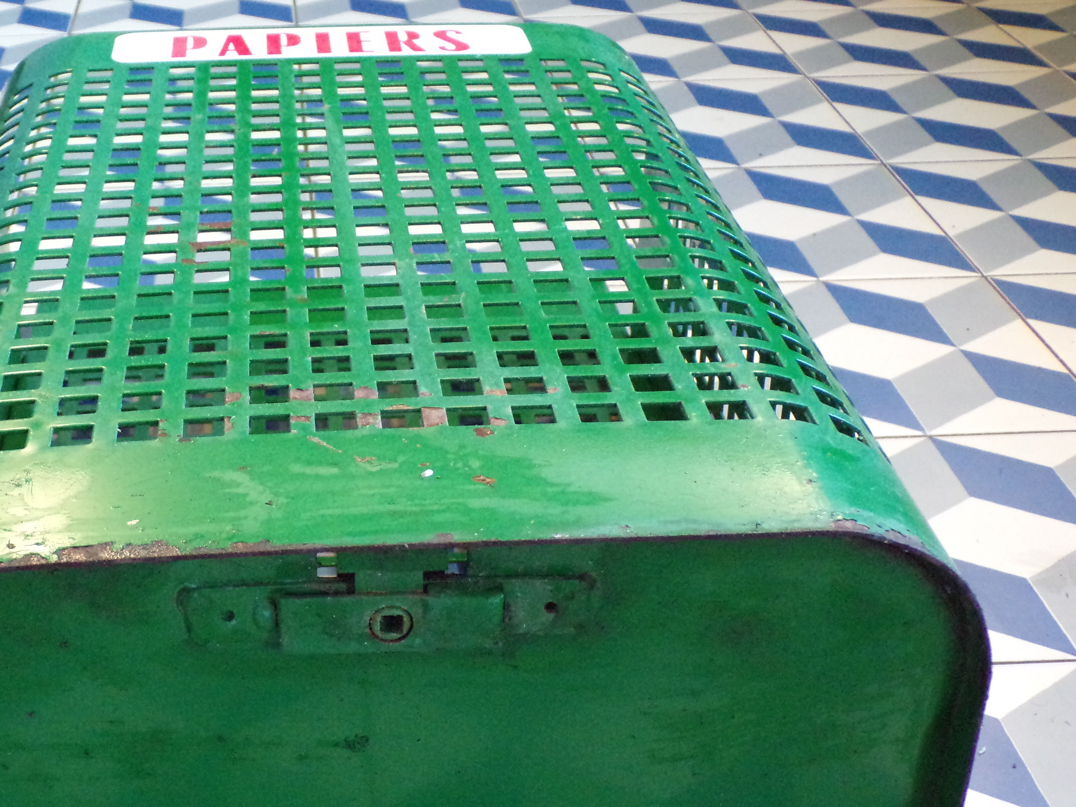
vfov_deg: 27.4
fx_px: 1648
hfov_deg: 35.6
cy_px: 538
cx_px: 321
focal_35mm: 53
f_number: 3.3
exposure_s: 1/17
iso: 760
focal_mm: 6.6
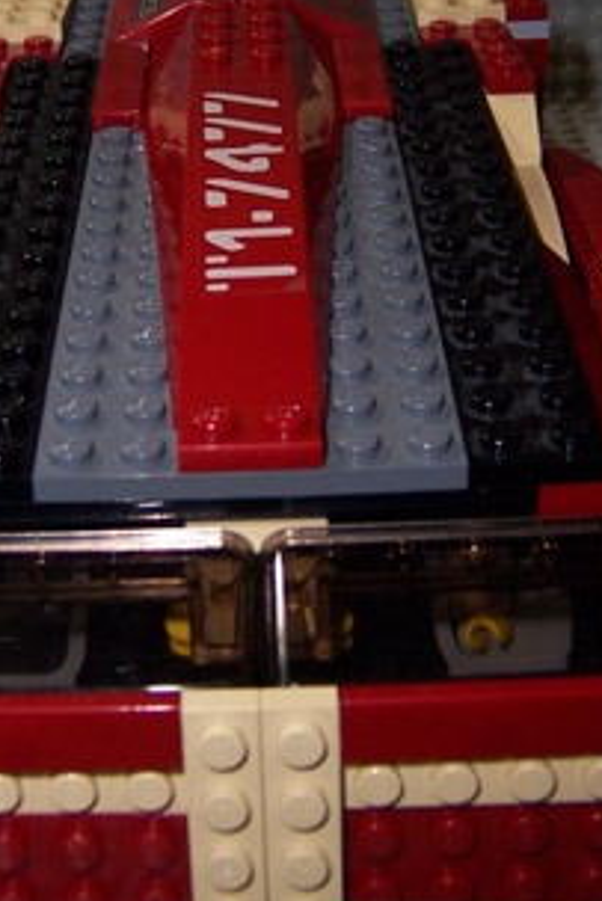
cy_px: 323
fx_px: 1628
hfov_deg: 20.9
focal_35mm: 65
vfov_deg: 30.8
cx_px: 258
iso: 80
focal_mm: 5.5
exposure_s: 1/60
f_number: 2.8
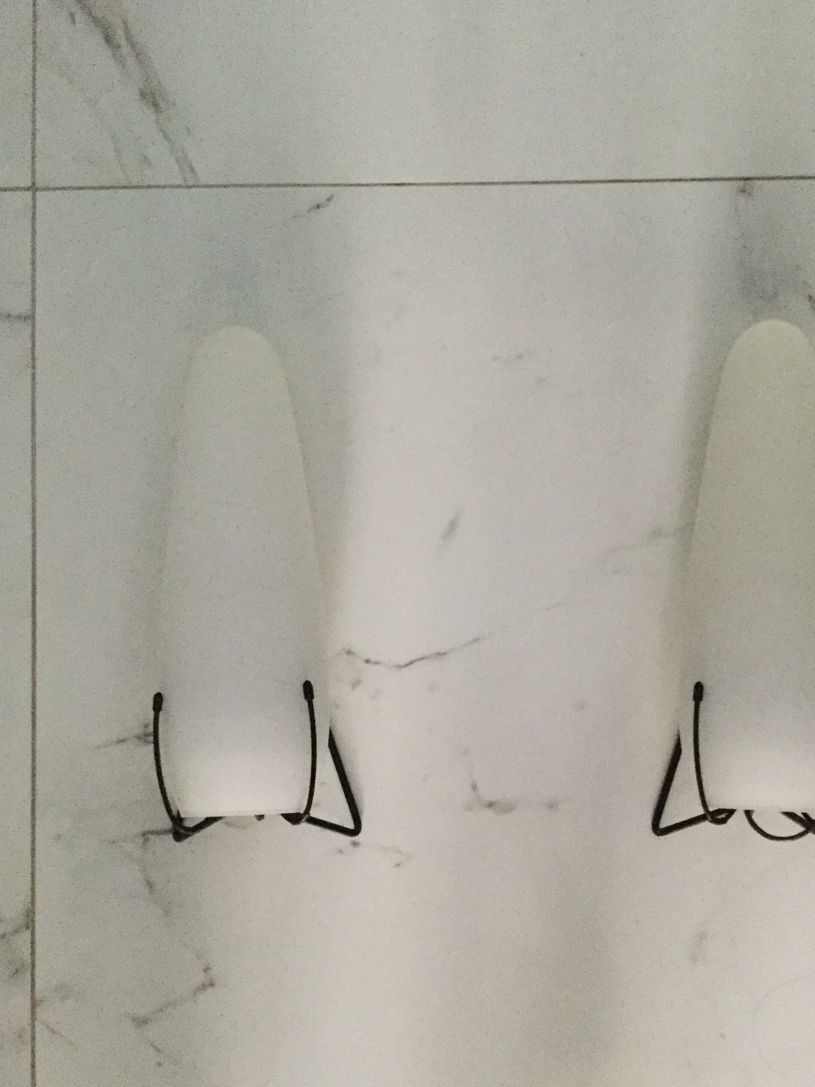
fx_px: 1256
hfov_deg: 35.8
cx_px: 499
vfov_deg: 46.6
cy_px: 630
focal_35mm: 40
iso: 250
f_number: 2.4
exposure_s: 1/17
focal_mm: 3.3
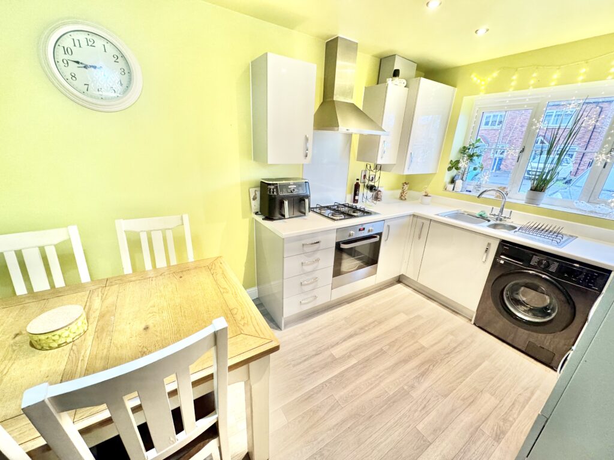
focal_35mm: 14
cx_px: 307
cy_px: 230
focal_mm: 2.22
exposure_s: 1/50
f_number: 2.2
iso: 200
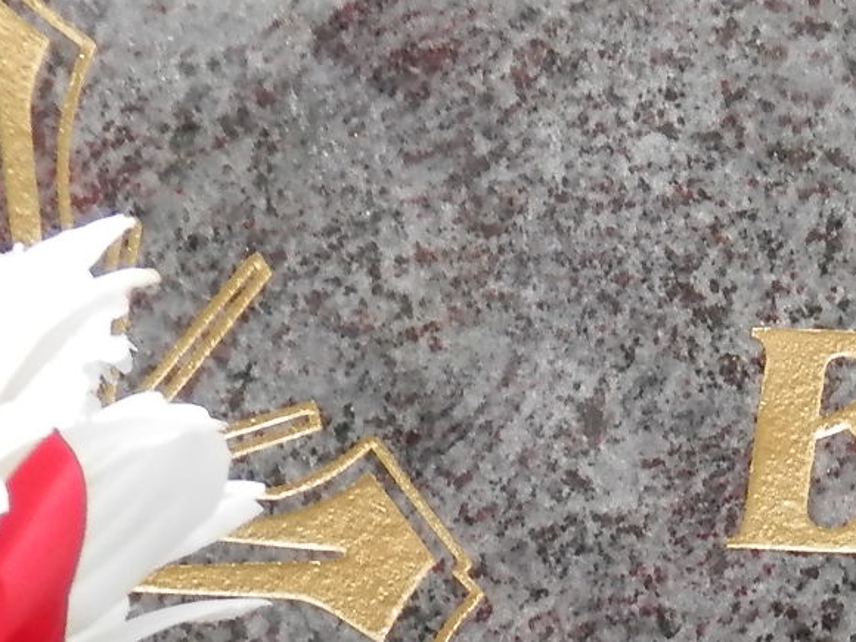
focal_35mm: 468
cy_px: 1281
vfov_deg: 3.2
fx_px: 11573
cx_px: 1432
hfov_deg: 4.2
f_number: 4.5
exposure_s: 1/160
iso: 125
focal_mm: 19
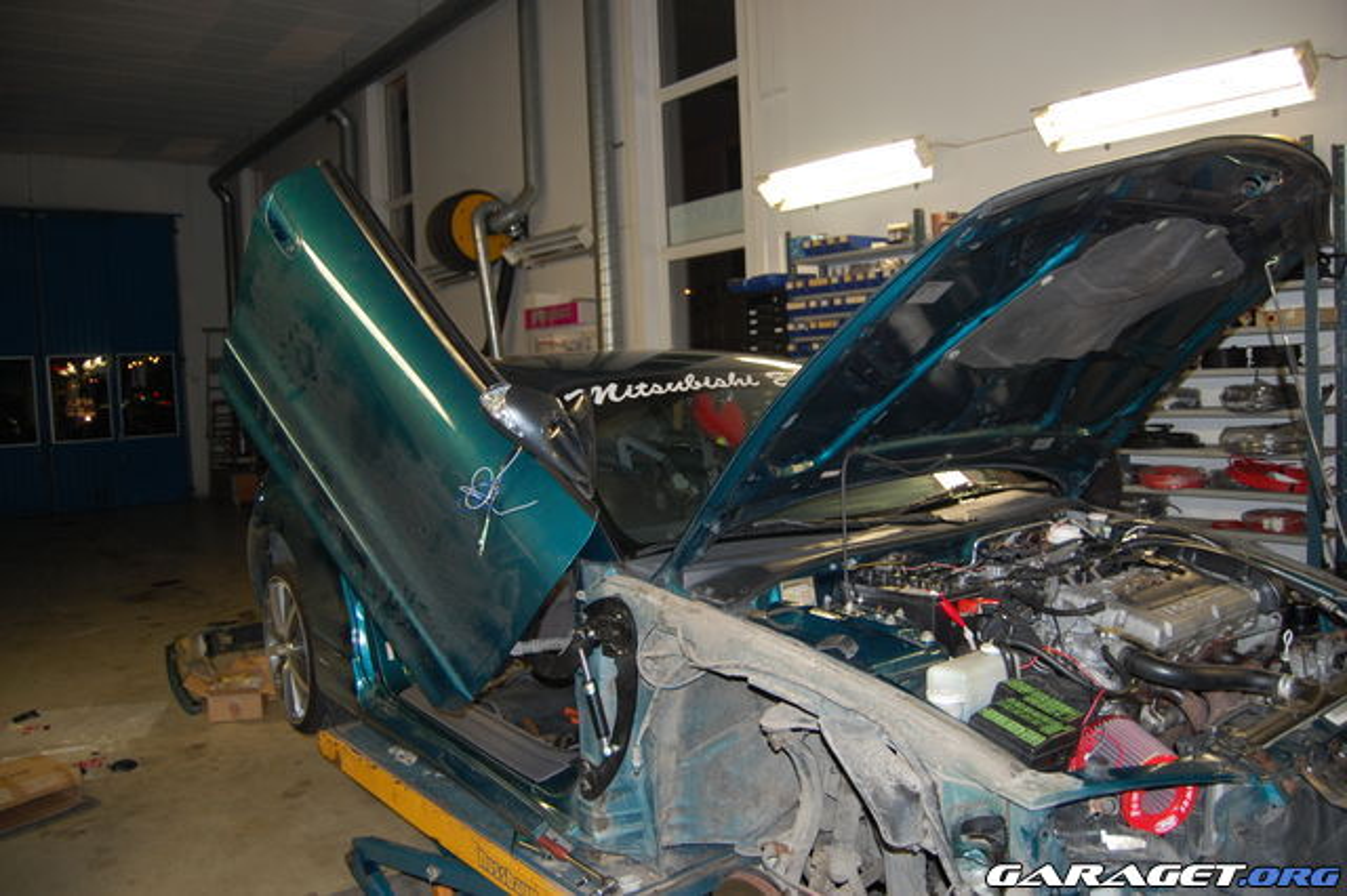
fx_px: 1010
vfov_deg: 47.9
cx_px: 674
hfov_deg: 67.4
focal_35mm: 27
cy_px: 448
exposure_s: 1/60
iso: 400
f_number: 3.5
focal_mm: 18
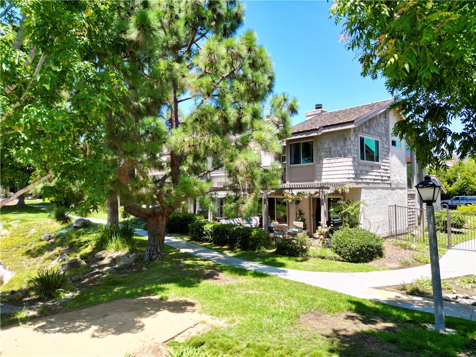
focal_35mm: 24
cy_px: 178
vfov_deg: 56.8
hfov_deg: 71.6
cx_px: 238
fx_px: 330
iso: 100
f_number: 1.7
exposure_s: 1/1250
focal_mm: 6.72
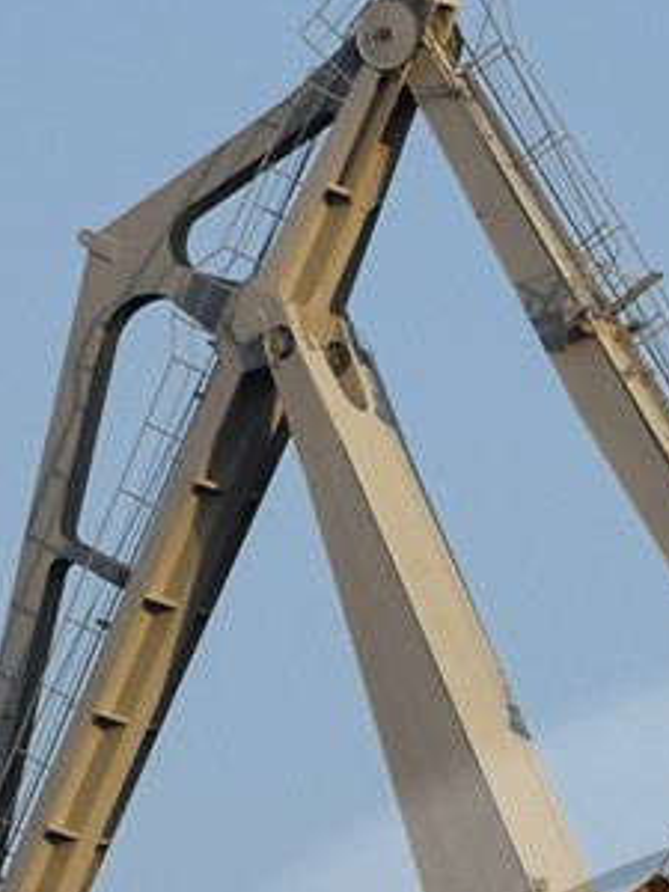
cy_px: 2017
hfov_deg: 1.4
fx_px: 26799
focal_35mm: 1040
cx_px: 1091
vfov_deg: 1.9
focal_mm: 135
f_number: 6.3
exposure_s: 1/800
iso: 200
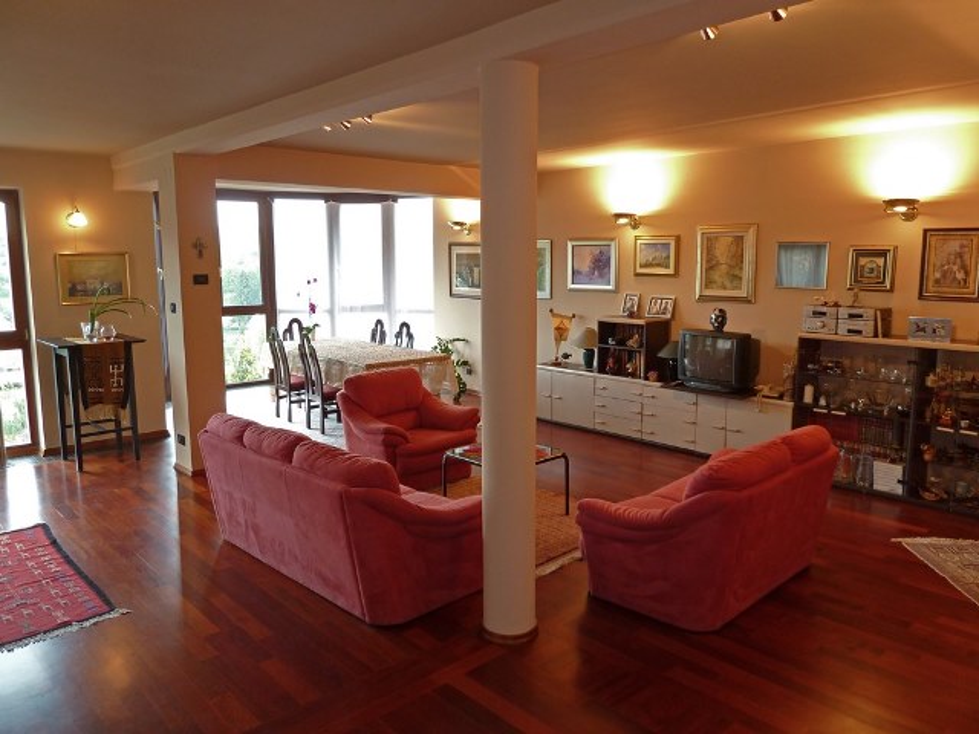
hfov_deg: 69.4
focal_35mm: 25
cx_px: 490
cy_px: 367
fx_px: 707
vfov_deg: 54.9
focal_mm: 4.1
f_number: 3.3
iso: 100
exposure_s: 1/8
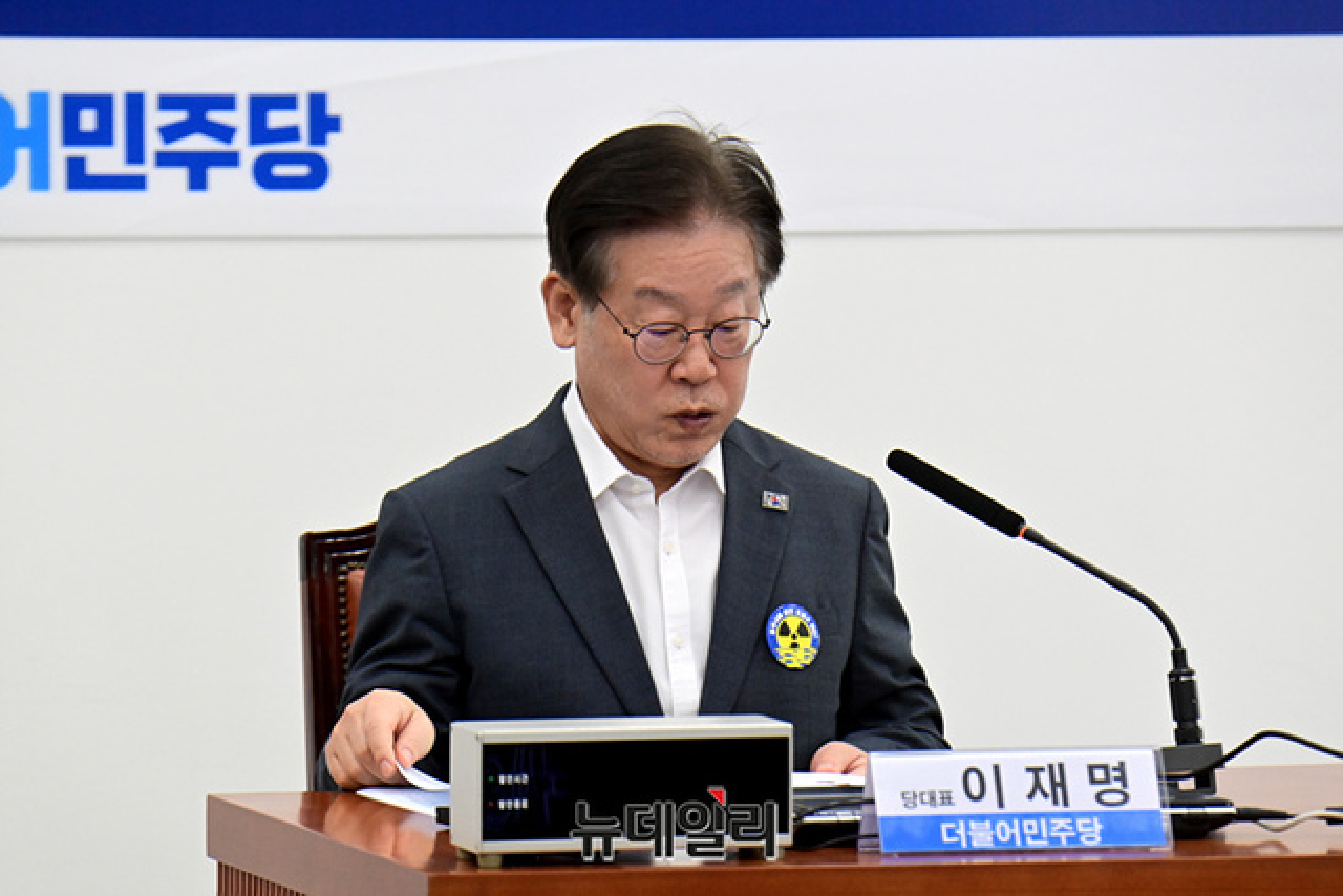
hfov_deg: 7.9
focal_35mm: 260
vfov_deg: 5.3
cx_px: 672
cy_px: 448
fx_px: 9701
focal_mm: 260
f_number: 7.1
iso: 5000
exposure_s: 1/320
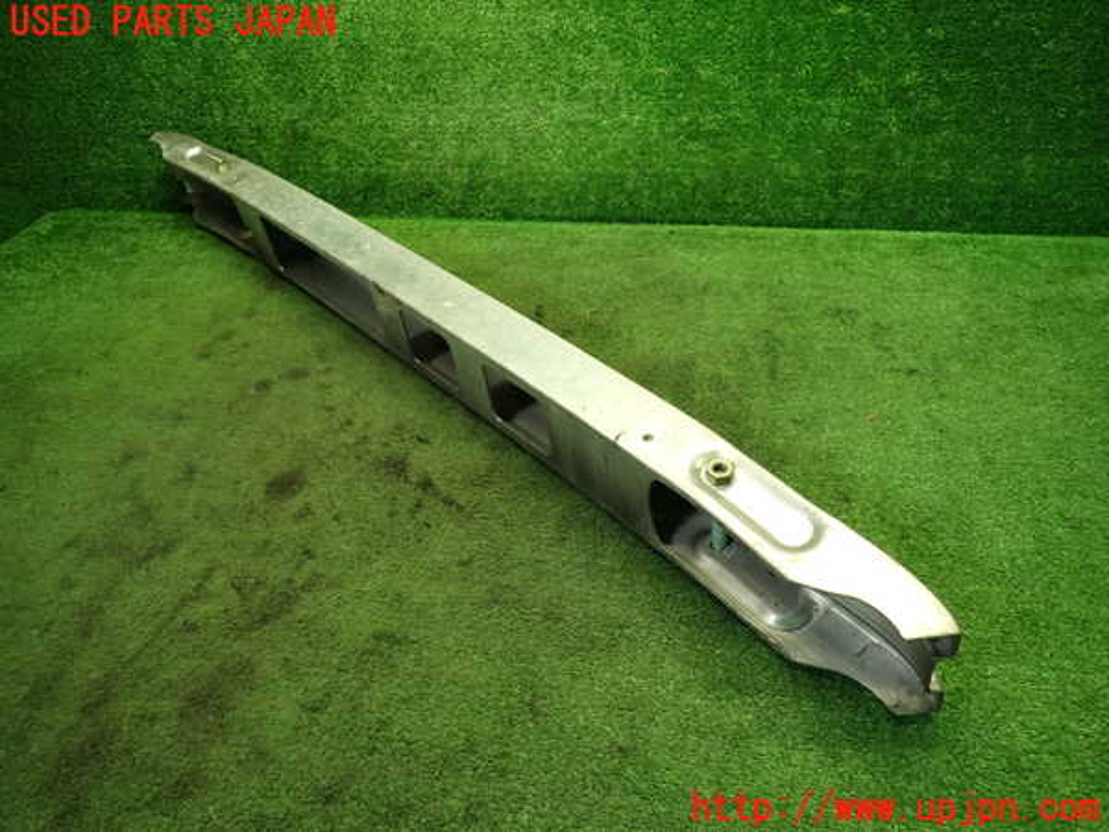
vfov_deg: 54.9
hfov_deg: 69.4
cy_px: 416
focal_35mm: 25
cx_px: 554
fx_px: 801
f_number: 2
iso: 200
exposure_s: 1/40
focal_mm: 4.5
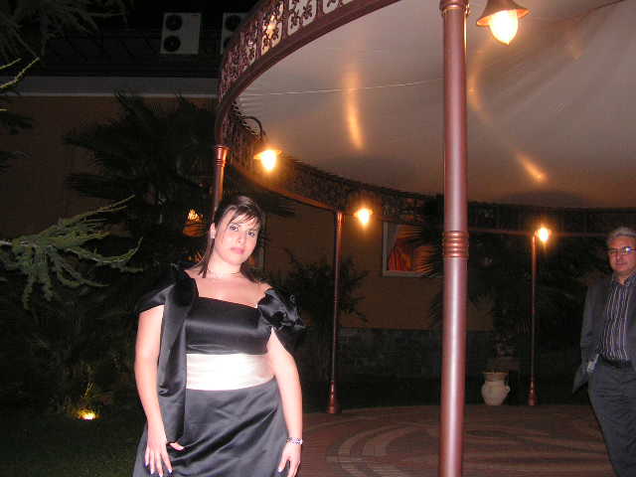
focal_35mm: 36
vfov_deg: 39.7
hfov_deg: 51.4
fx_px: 661
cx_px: 318
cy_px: 238
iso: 200
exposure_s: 1/40
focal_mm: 6
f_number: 3.2
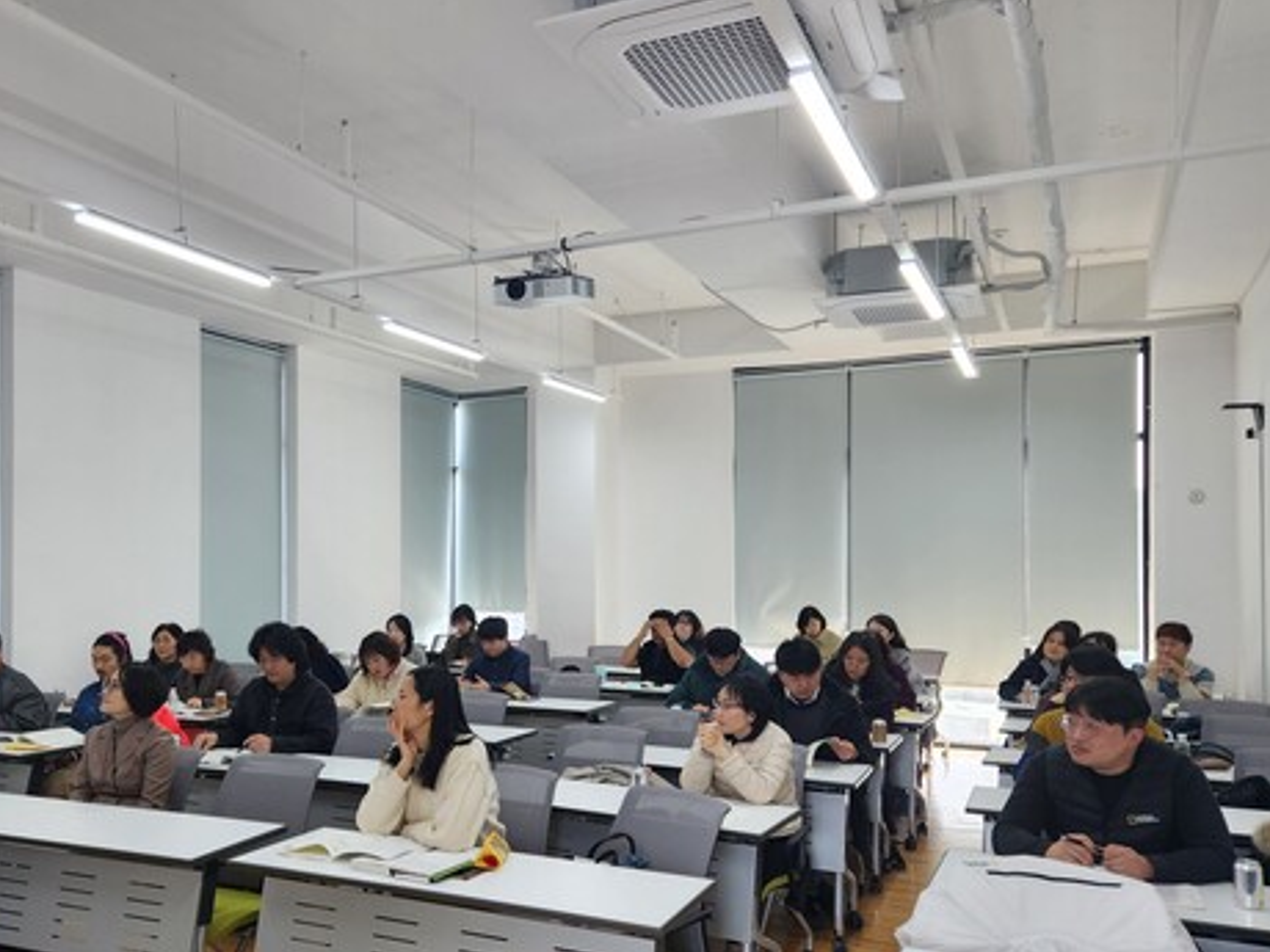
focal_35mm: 30
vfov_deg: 46.6
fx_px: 1101
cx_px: 491
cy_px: 560
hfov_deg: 59.3
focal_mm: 5.4
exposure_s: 1/120
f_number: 1.8
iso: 64
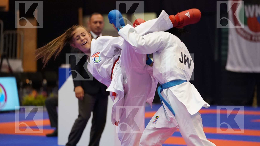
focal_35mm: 140
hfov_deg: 15.3
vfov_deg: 8.7
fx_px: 965
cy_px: 67
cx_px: 130
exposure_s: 1/800
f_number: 2.8
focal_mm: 130
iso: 6400
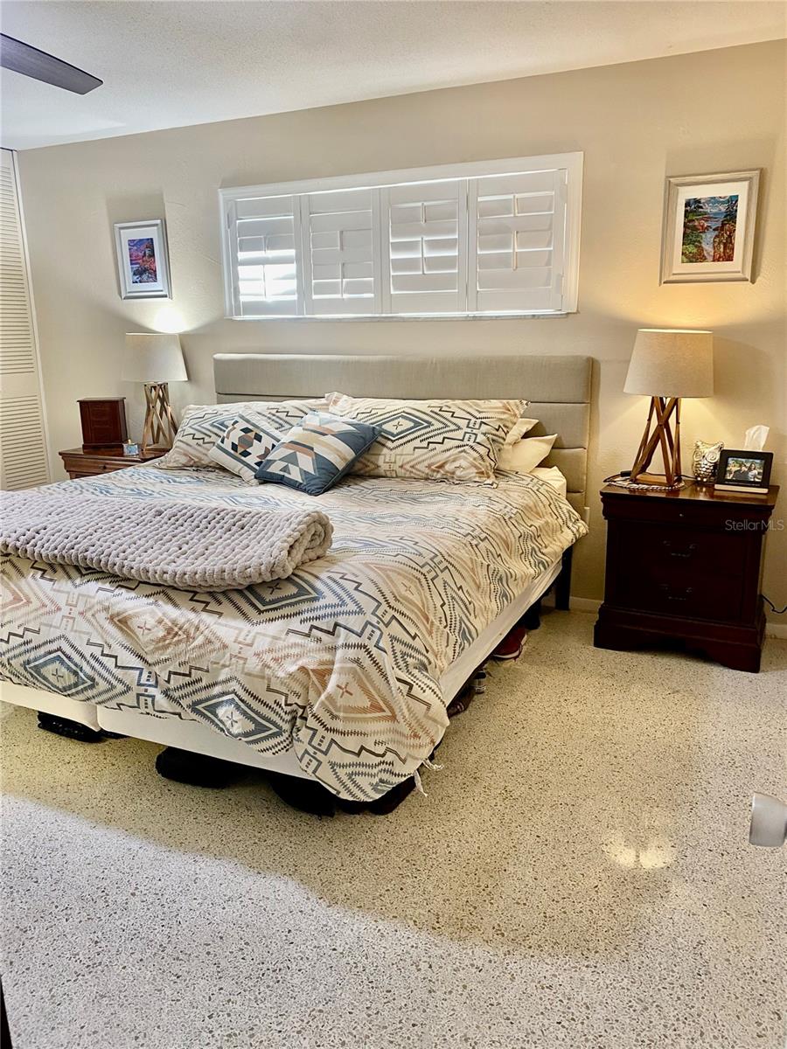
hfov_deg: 53.1
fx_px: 788
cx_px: 394
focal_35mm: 26
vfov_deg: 67.3
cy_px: 524
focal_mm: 4.25
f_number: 1.8
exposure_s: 1/60
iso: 125
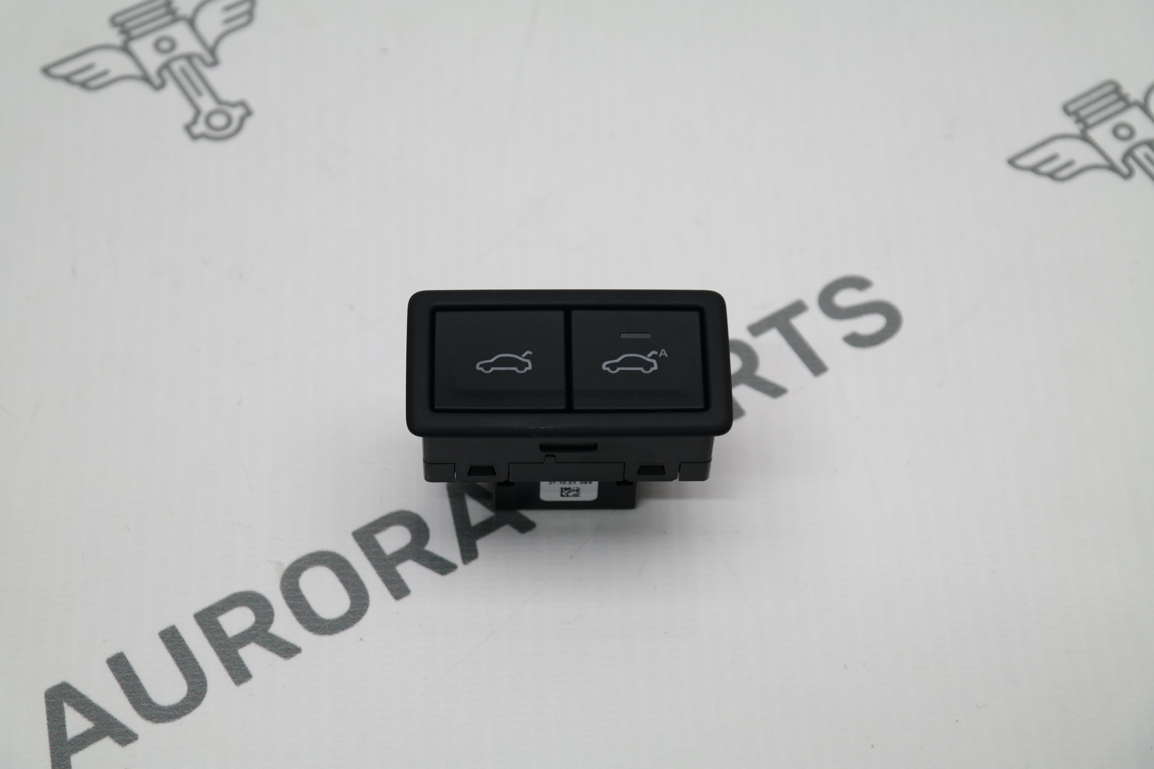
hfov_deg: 24.2
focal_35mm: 84
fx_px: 2692
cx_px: 577
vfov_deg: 16.3
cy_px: 384
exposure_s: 1/80
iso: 400
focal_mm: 55
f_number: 5.6
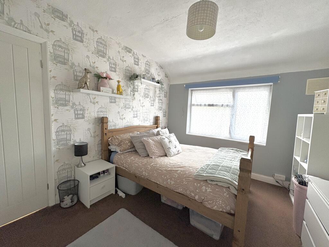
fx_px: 133
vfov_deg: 85.7
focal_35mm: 14
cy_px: 124
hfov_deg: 102.1
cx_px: 164
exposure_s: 1/99
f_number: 2.2
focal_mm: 2.22
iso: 100
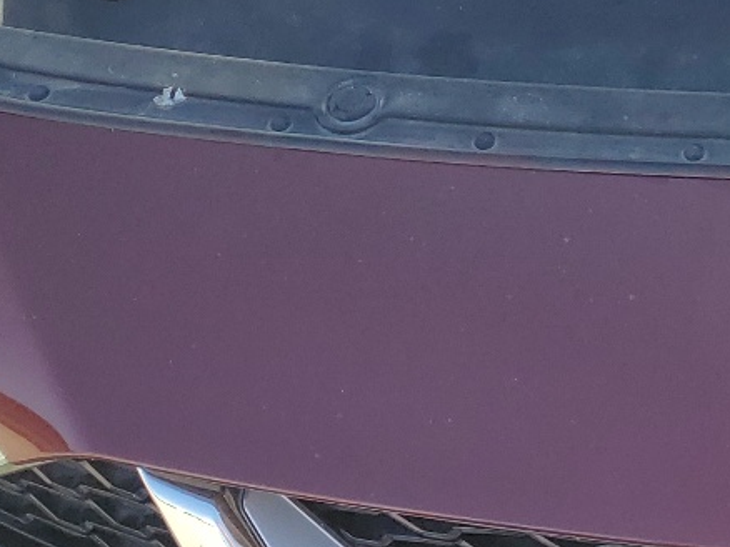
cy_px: -414
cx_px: 860
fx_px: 2002
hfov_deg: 19.5
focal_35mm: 95
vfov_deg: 14.0
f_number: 1.5
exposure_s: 1/769
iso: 50
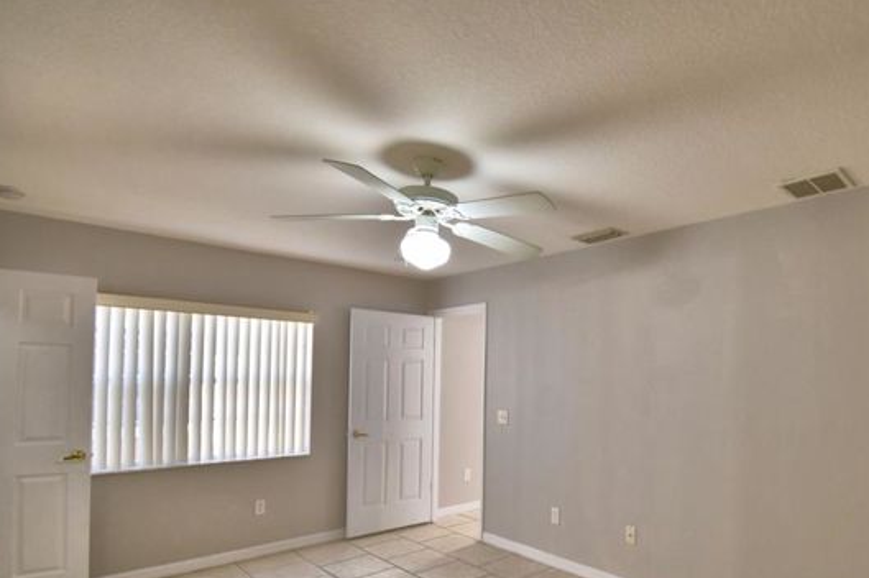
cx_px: 566
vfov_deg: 60.8
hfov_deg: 81.7
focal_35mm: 20
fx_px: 482
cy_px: 372
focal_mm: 10
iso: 400
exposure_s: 1/40
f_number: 4.5
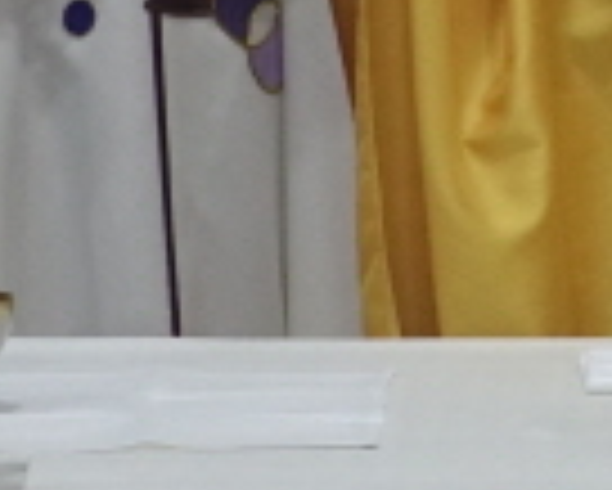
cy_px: -312
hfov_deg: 0.9
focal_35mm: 2118
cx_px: 1359
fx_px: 38391
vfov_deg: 0.7
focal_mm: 110.13
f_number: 4
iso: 800
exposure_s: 1/50
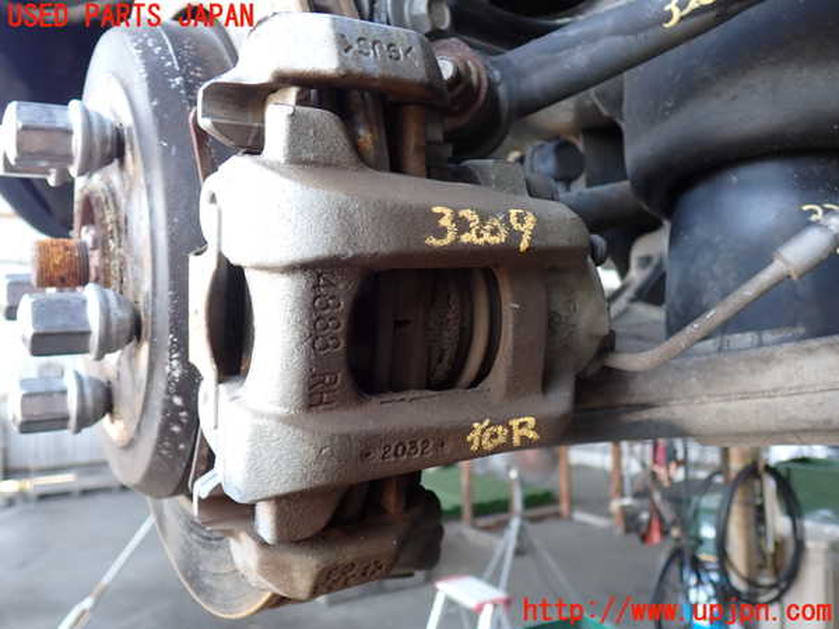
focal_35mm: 30
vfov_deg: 46.8
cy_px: 314
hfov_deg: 60.0
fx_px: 727
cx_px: 420
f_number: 2.3
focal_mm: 5.4
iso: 160
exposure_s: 1/60
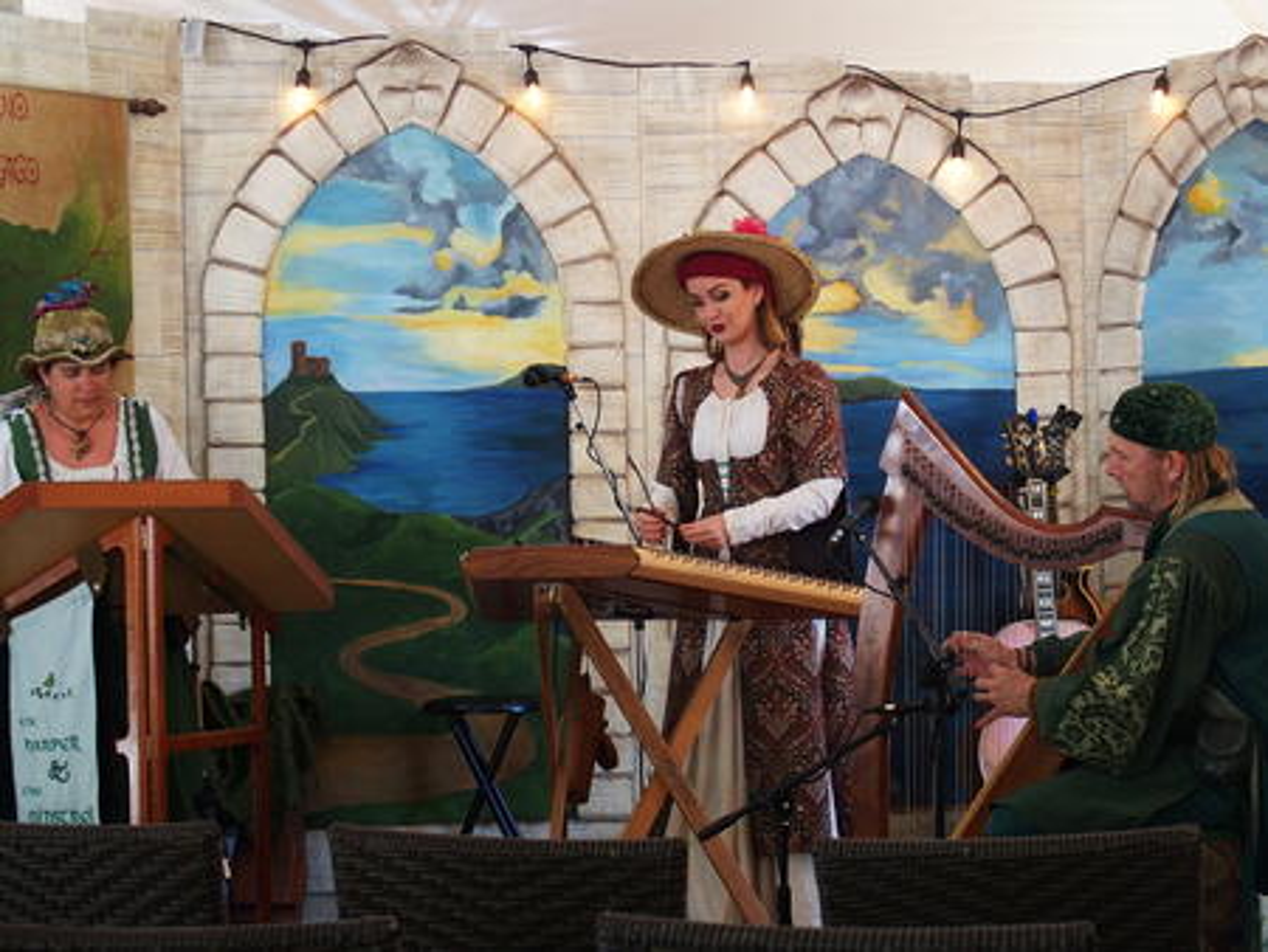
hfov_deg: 23.0
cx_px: 634
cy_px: 476
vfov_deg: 17.4
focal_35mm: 85
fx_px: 3115
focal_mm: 17.8
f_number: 2.8
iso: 320
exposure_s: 1/80
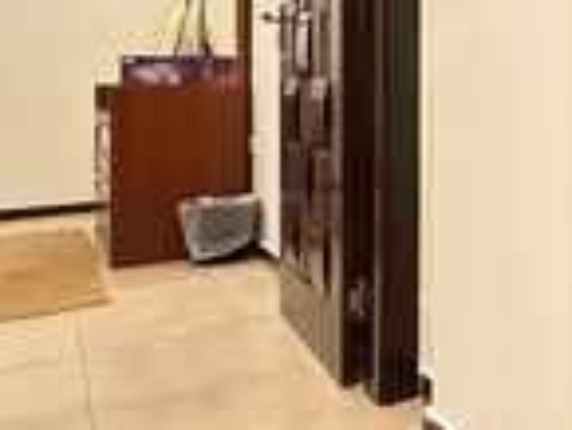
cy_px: 77
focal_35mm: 44
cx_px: 834
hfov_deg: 29.1
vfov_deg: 31.9
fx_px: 728
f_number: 2.2
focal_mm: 2.22
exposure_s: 1/50
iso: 800
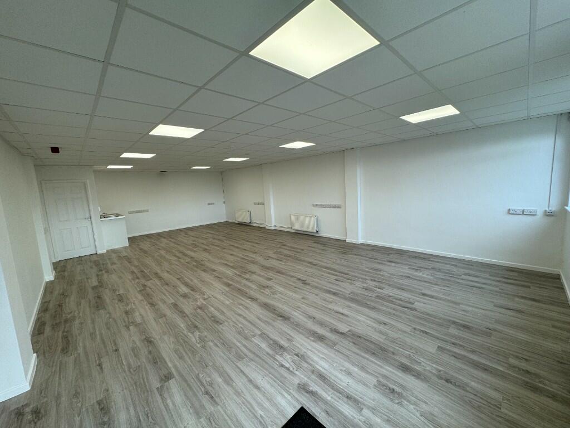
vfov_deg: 85.7
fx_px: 231
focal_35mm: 14
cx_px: 285
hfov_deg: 102.1
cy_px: 214
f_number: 2.2
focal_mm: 2.22
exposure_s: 1/100
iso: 64
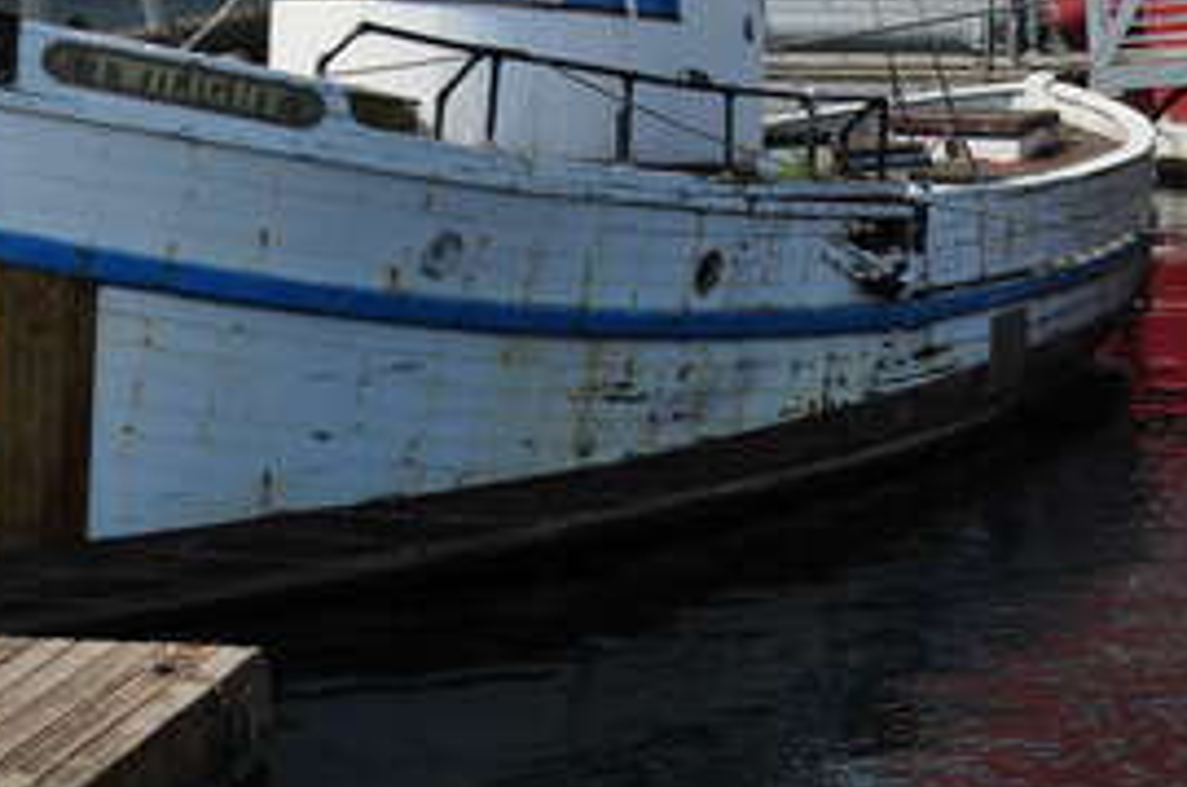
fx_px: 2929
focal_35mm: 89
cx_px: 426
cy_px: -275
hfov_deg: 22.8
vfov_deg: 14.6
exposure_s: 1/500
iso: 200
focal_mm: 20
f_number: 11
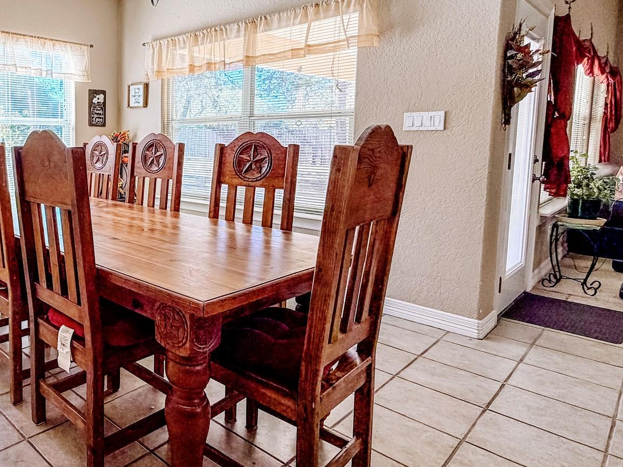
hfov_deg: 60.8
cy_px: 181
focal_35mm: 25
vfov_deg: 54.4
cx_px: 85
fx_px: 450
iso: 125
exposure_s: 1/120
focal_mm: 2.22
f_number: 2.2
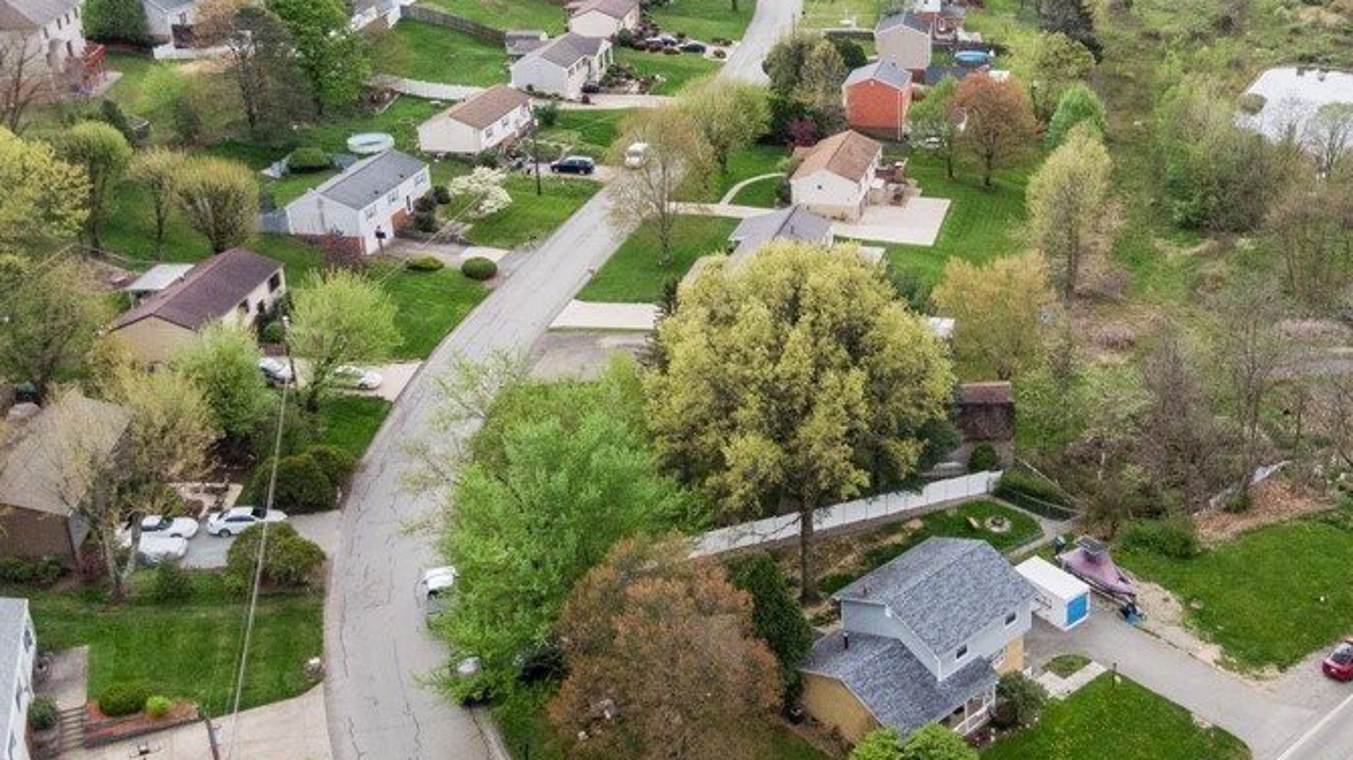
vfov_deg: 29.4
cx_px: 965
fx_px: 1435
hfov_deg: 49.1
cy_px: 229
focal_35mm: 40
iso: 100
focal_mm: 4.39
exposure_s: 1/1000
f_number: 2.8
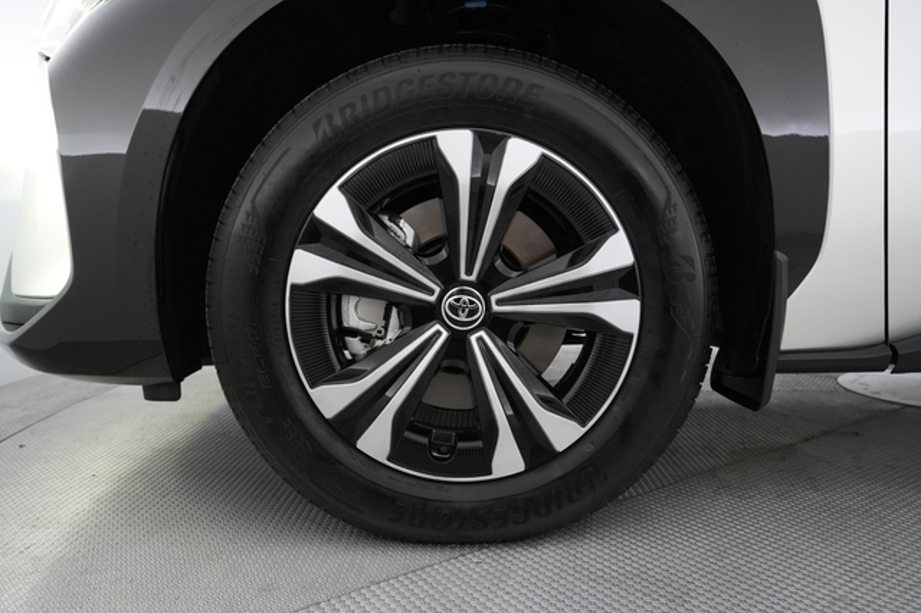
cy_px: 306
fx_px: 639
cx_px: 460
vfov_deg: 51.2
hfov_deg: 71.5
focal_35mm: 25
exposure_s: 1/80
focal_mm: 25
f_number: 4.5
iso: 3200
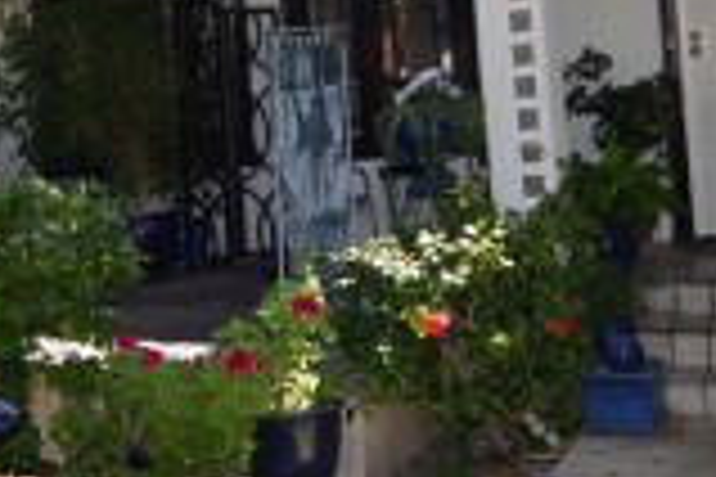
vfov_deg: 25.1
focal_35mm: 53
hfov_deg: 37.4
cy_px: 101
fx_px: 1054
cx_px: 306
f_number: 4.5
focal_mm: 12
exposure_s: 1/250
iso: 100
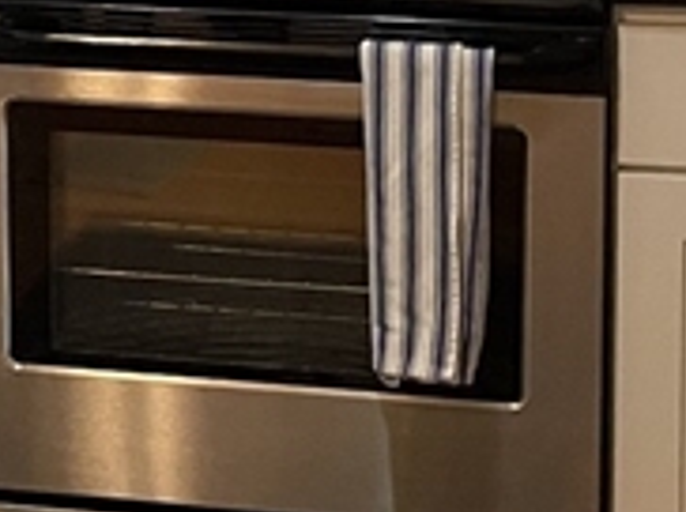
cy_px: -237
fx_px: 2791
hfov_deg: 13.6
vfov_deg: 10.2
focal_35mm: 141
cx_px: -143
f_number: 1.6
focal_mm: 5.1
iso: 400
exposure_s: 1/60
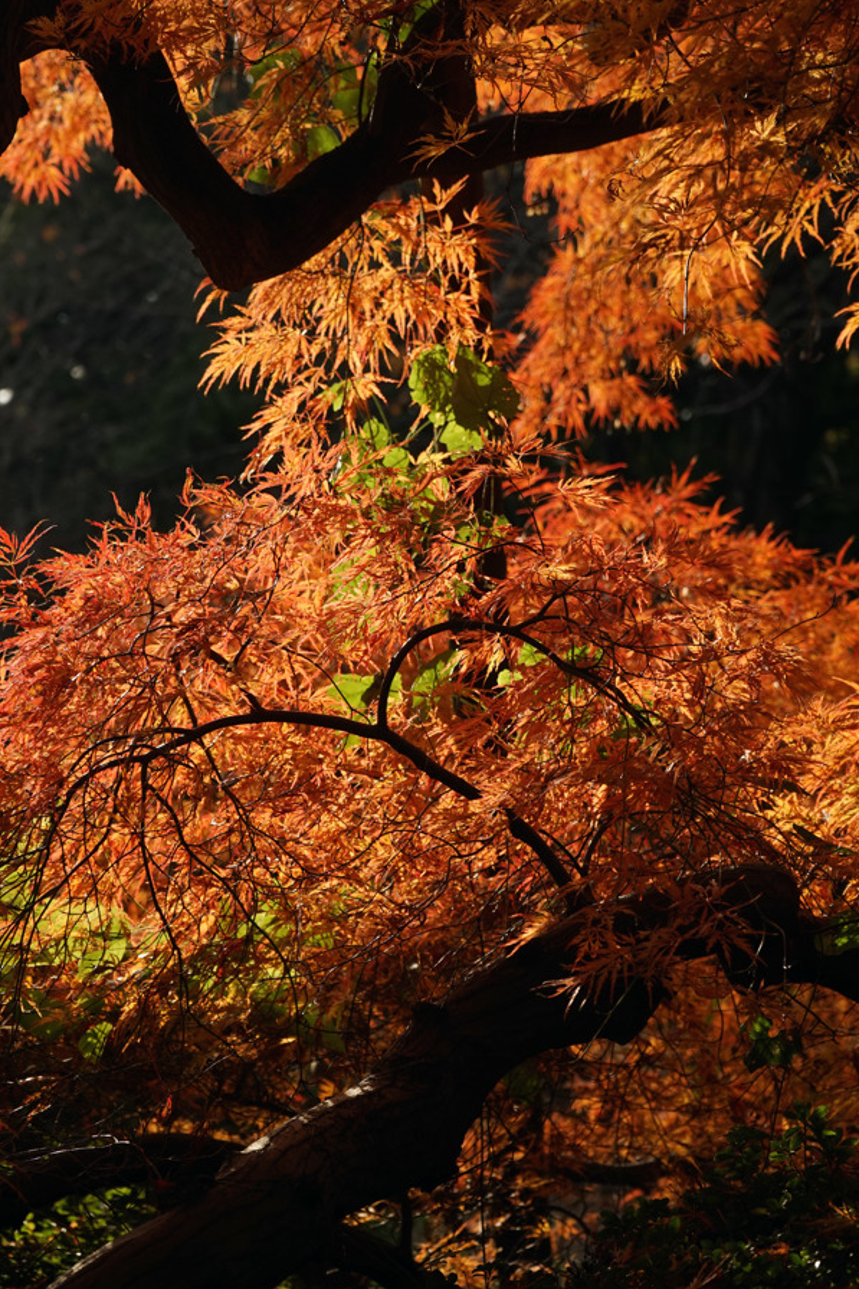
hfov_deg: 17.1
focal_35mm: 80
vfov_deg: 25.4
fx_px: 2864
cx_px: 432
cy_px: 590
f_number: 6.3
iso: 100
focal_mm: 70
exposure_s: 1/250
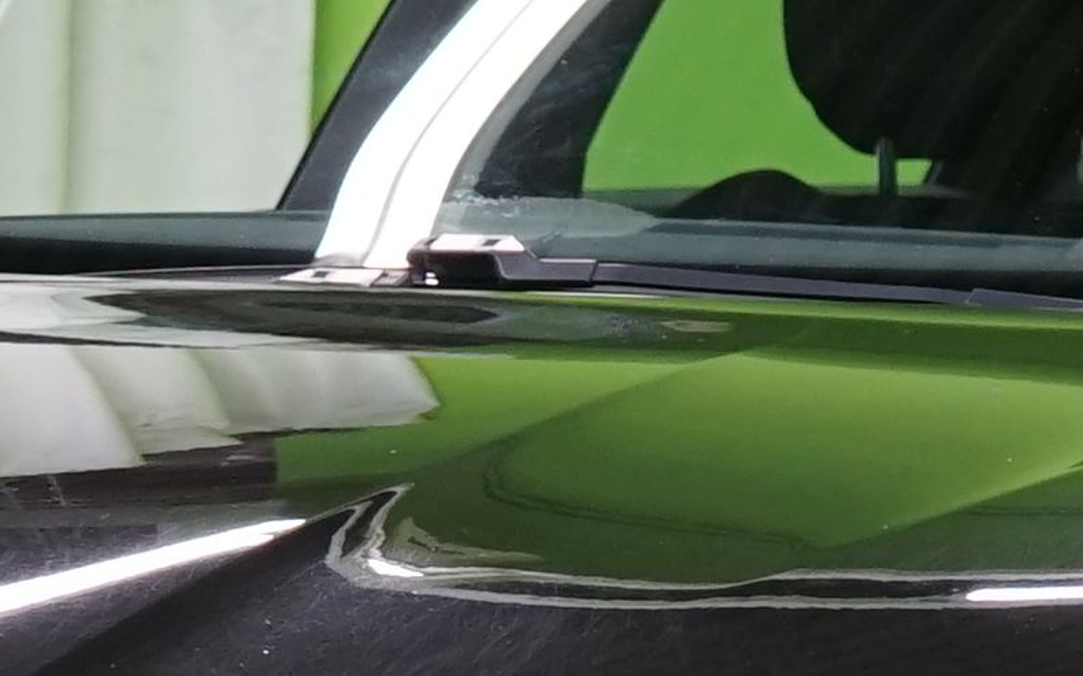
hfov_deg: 7.3
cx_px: 711
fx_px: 8440
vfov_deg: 4.6
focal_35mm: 286
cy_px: 863
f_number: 5.6
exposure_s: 1/50
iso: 640
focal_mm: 37
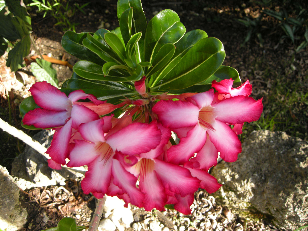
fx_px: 311
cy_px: 116
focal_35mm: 35
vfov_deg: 40.7
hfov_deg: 52.6
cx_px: 154
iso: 64
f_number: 3.4
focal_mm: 7.5
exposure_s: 1/79
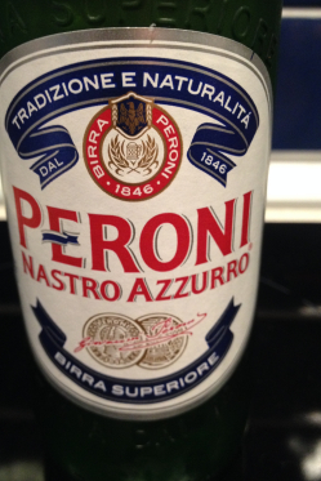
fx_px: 521
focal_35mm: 39
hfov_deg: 34.2
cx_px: 144
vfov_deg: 49.5
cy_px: 231
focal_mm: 4.28
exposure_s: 1/20
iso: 250
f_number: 2.4
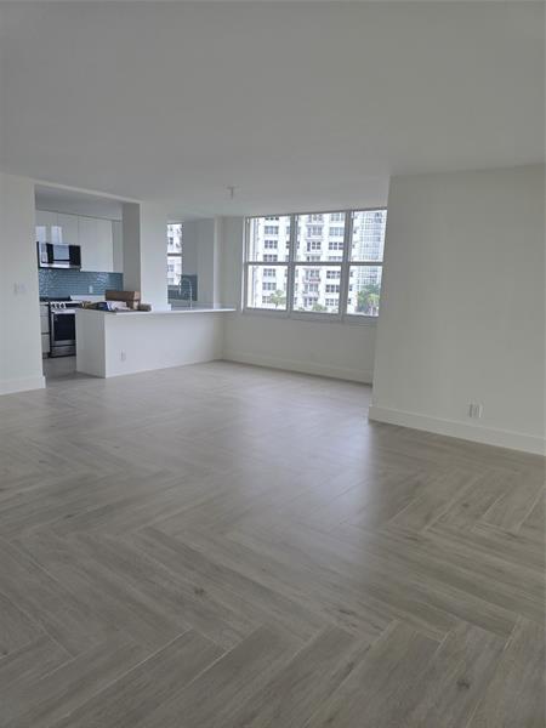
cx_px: 273
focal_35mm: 23
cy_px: 364
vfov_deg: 73.9
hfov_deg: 58.9
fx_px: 484
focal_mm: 6.3
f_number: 1.7
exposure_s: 1/180
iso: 50
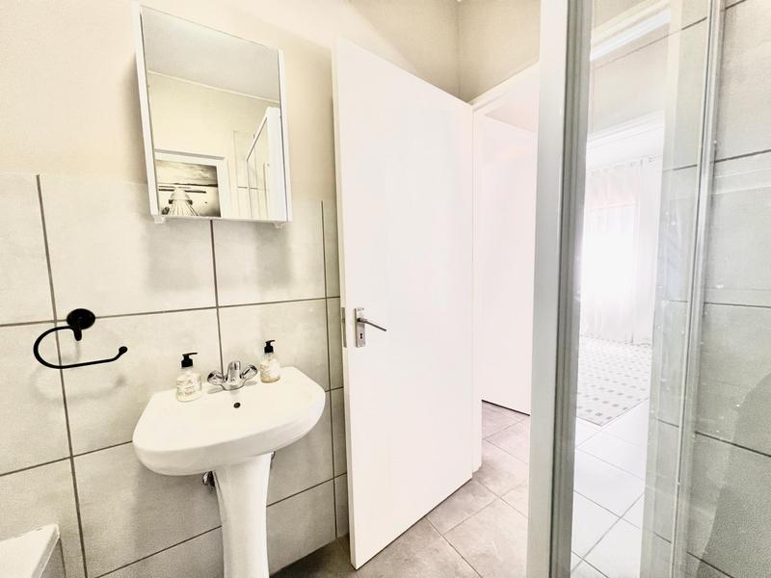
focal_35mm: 13
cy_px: 289
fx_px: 290
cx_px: 386
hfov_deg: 106.2
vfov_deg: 89.9
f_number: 1.8
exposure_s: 1/86
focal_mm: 1.57
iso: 250
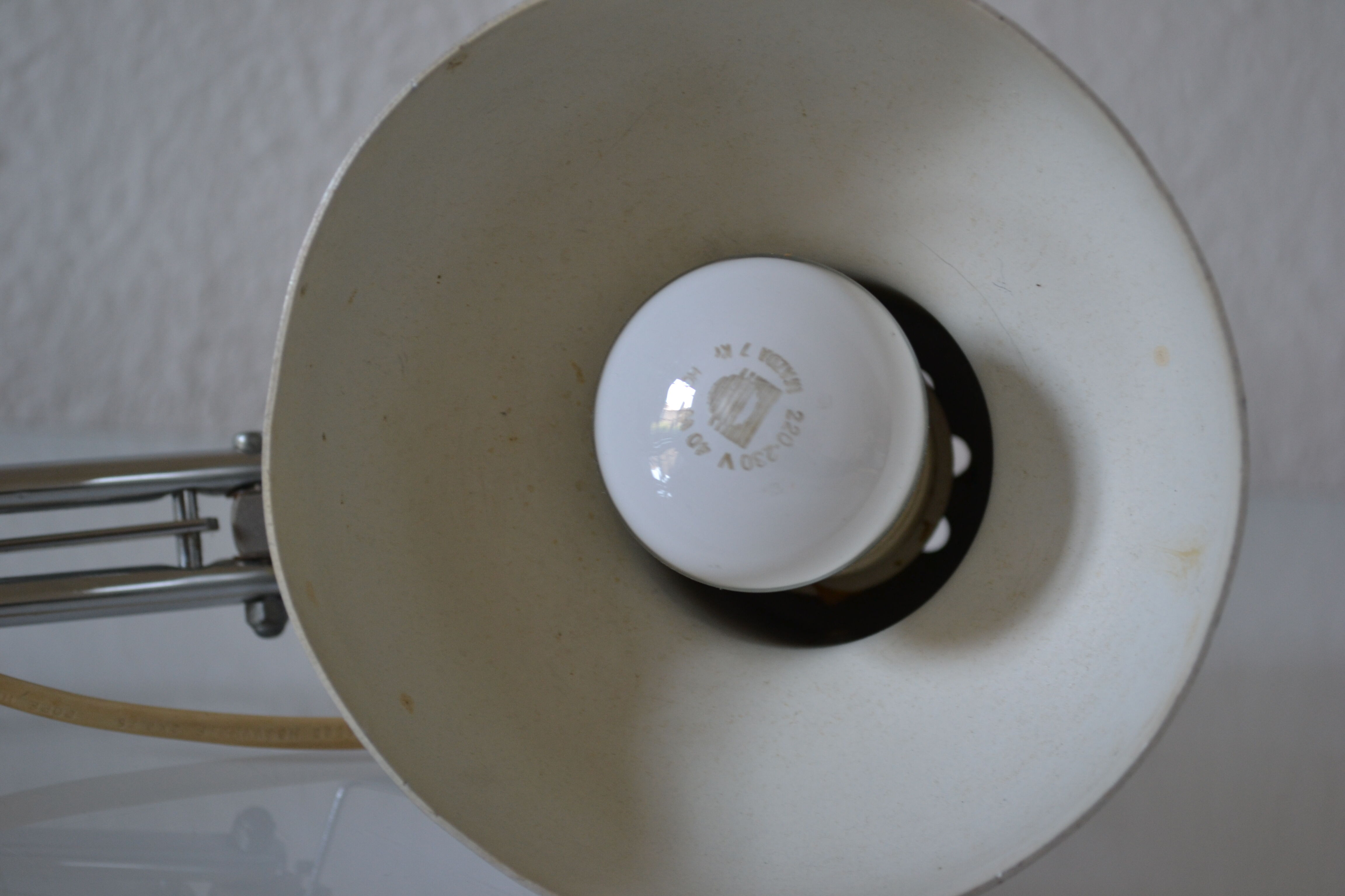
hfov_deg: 28.1
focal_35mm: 72
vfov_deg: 18.9
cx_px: 672
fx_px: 2690
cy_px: 448
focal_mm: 48
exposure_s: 1/25
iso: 400
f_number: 5.3
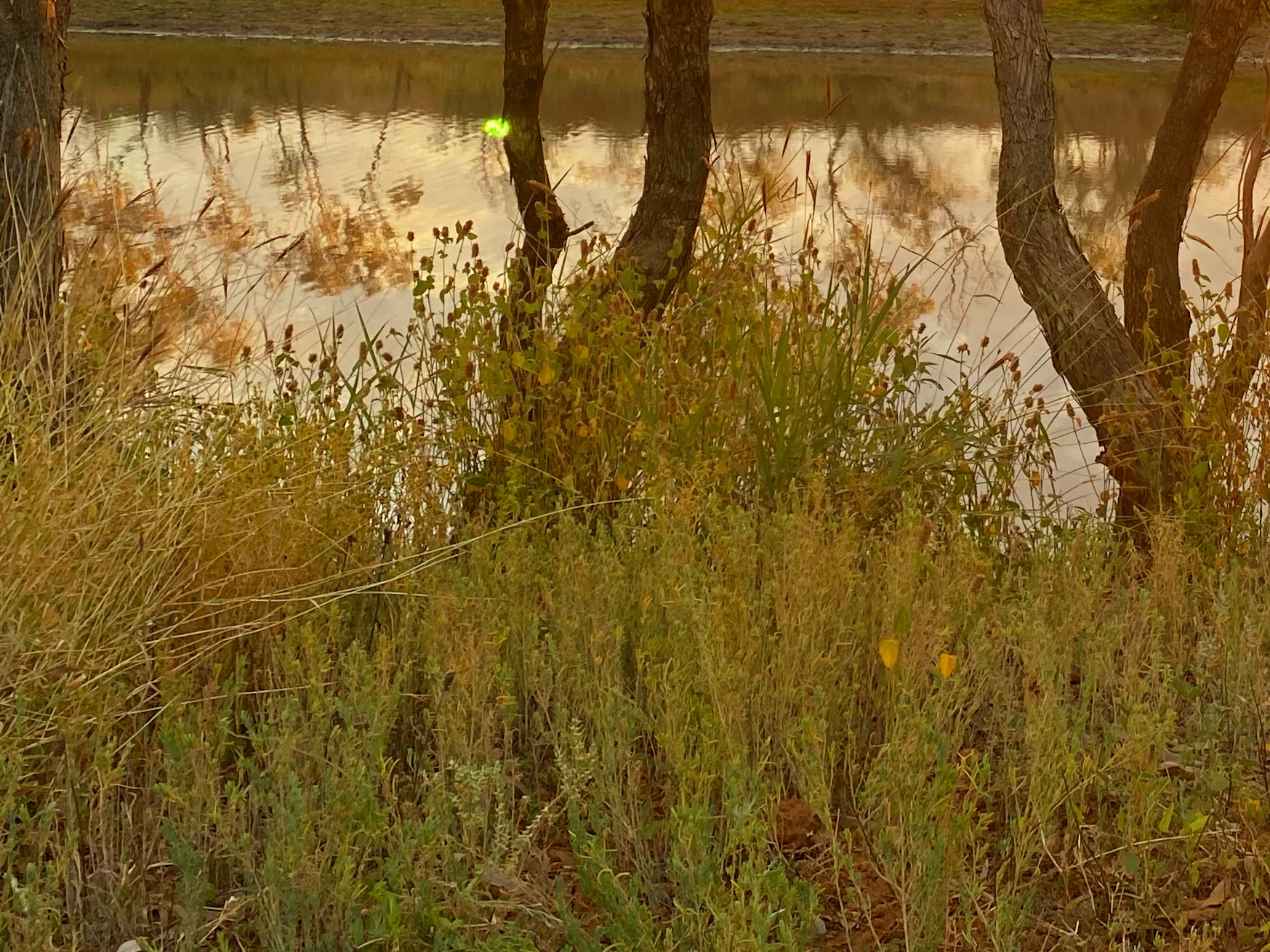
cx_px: 1105
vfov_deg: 23.3
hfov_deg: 30.9
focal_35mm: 60
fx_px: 2201
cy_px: -26
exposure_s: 1/122
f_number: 1.8
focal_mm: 4.25
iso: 32
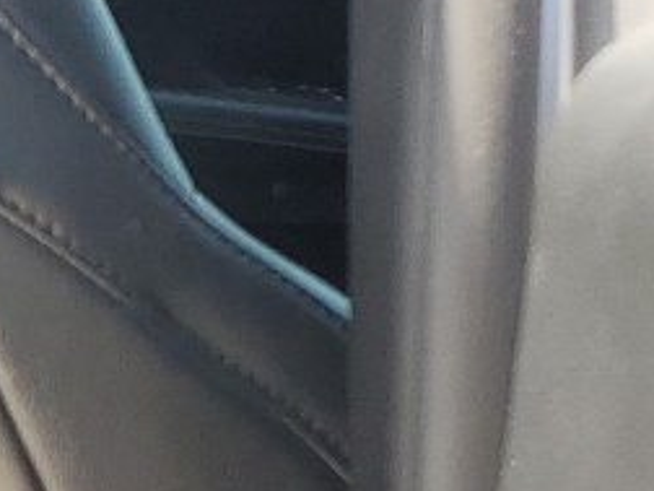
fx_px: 3117
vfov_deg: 9.0
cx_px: -1108
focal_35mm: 165
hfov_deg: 9.9
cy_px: 371
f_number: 1.5
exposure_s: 1/303
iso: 50
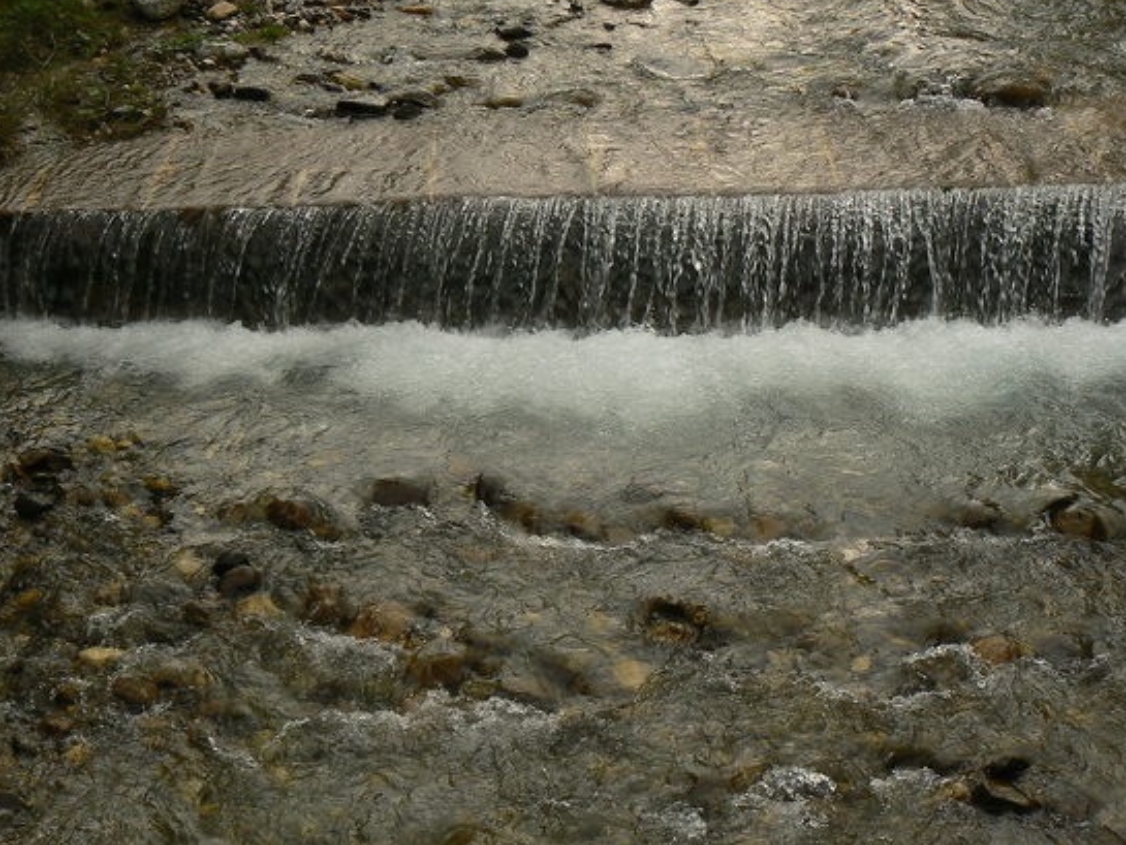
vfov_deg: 22.3
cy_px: 438
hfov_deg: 29.4
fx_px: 2147
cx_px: 607
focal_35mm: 66
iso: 80
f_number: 5.6
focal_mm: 10.1
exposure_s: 1/160
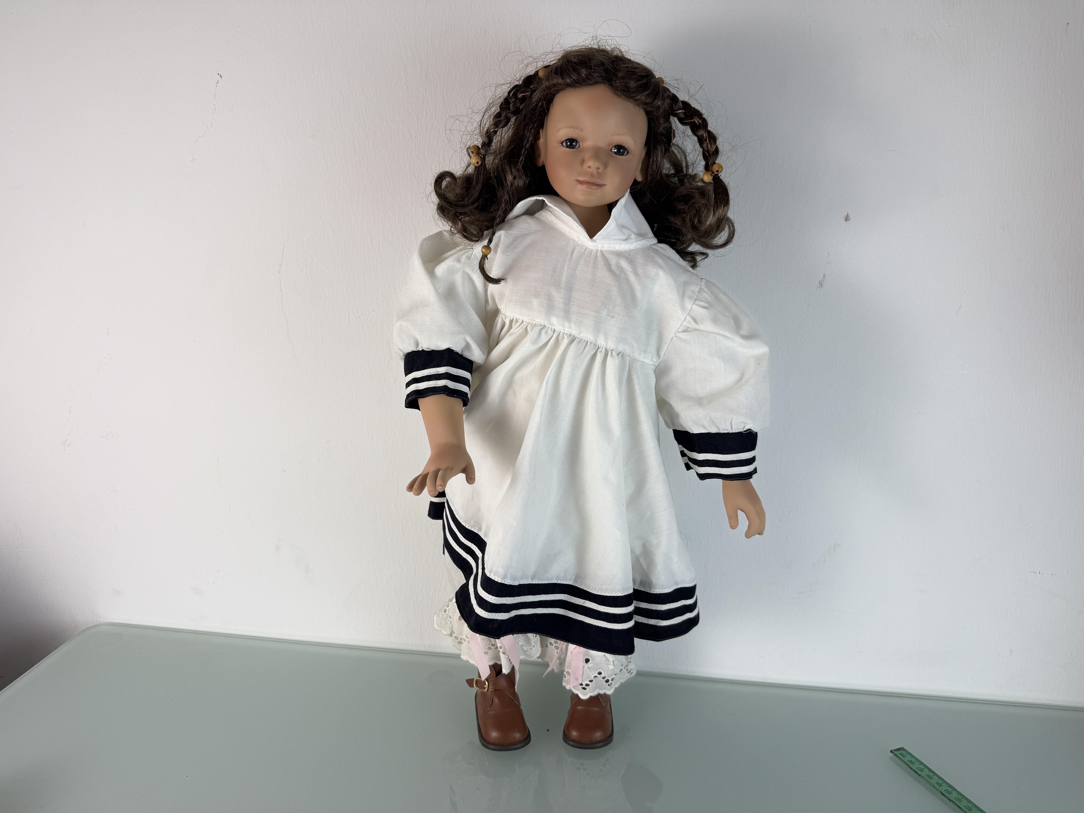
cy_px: 406
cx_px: 542
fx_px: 752
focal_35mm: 24
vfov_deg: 56.8
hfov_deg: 71.6
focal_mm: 6.76
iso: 80
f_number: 1.78
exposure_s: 1/401
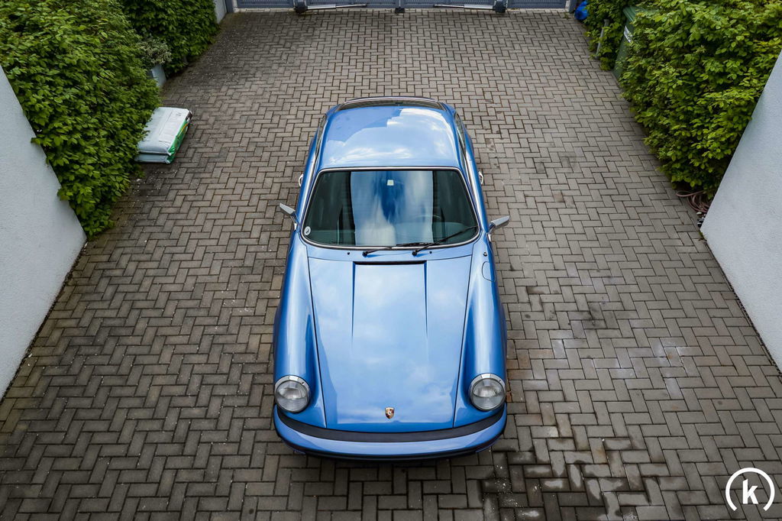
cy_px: 260
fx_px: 608
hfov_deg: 65.5
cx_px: 391
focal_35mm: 28
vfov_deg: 46.4
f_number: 3.2
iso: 80
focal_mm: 28
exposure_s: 1/500
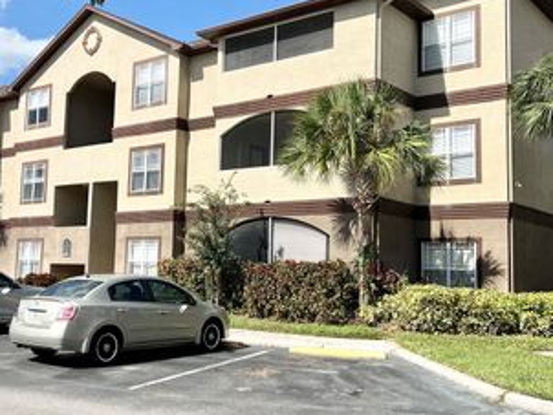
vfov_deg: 33.6
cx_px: 223
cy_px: 193
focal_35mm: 43
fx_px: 687
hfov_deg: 43.6
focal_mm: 5.7
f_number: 1.5
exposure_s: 1/5587
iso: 50
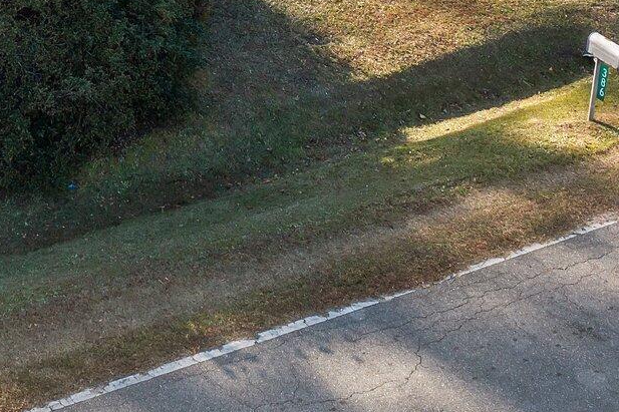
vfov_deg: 13.8
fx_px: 1599
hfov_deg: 21.3
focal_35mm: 93
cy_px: -201
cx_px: 26
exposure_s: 1/160
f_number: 3.2
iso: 100
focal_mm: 10.26
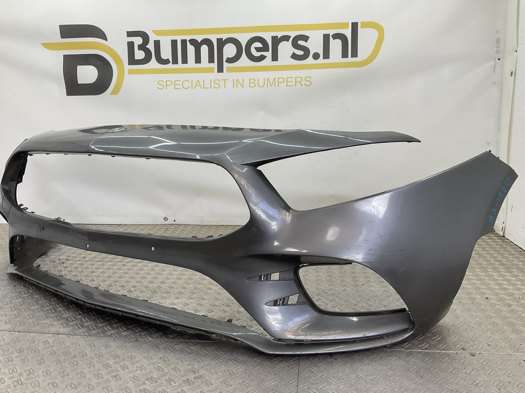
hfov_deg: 61.7
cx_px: 262
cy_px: 196
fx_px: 440
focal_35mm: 29
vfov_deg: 48.2
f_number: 1.8
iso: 16
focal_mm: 3
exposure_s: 1/109
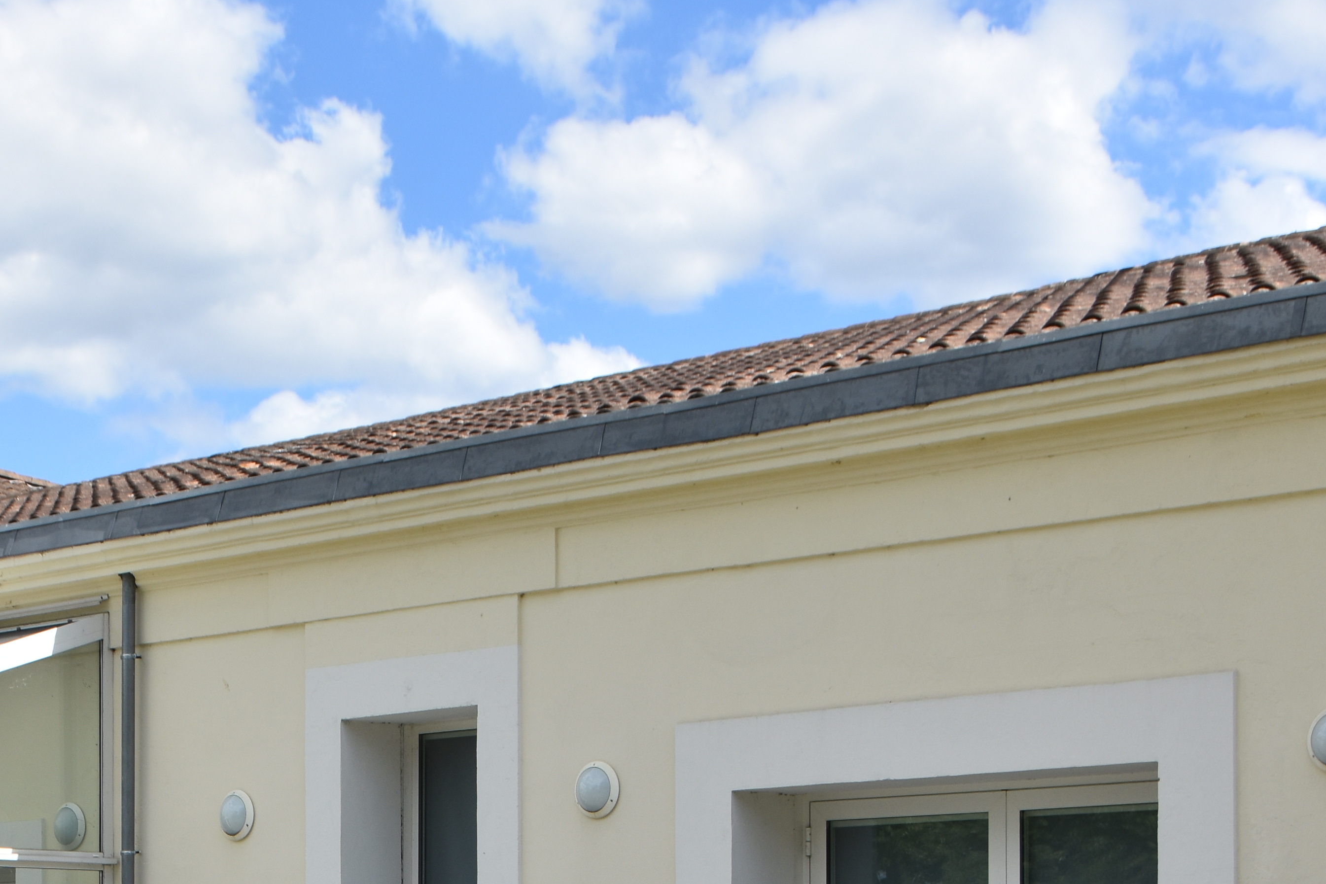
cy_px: 897
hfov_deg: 22.9
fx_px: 3204
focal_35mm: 87
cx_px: 162
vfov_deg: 15.4
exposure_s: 1/500
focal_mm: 26
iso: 160
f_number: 8
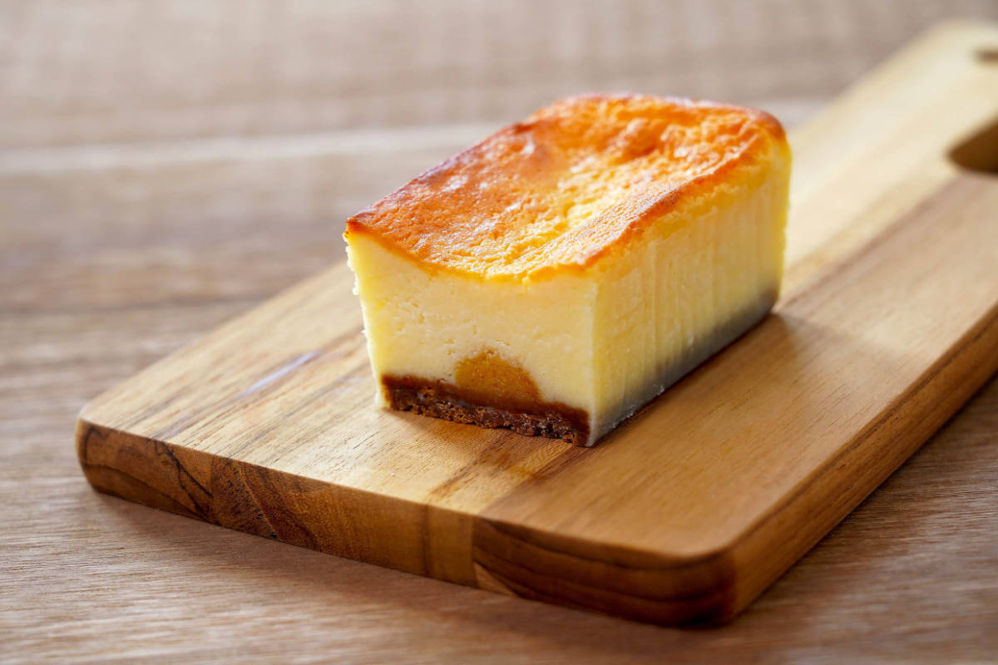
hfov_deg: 19.5
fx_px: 2911
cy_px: 332
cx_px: 499
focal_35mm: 105
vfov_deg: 13.0
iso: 800
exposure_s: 1/60
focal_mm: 105
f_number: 6.3
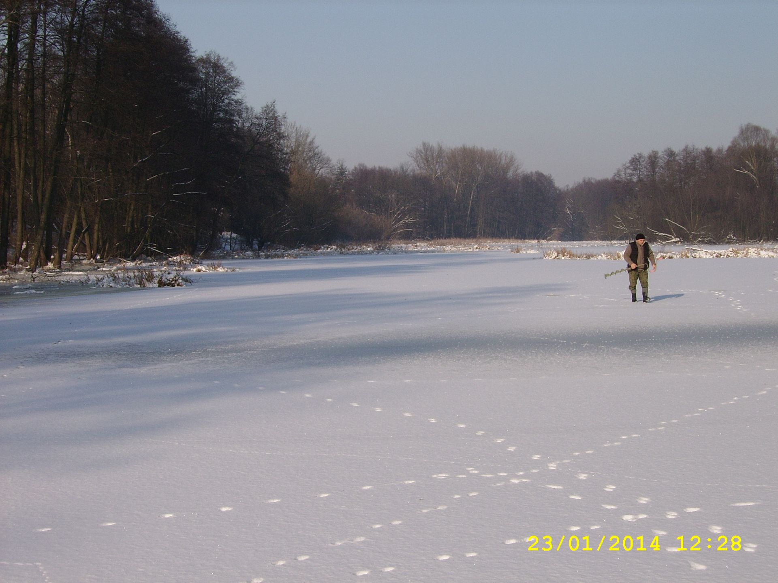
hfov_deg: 30.3
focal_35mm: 64
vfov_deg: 22.9
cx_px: 389
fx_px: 1438
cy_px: 292
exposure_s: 1/297
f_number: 7.7
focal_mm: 10.75
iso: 50
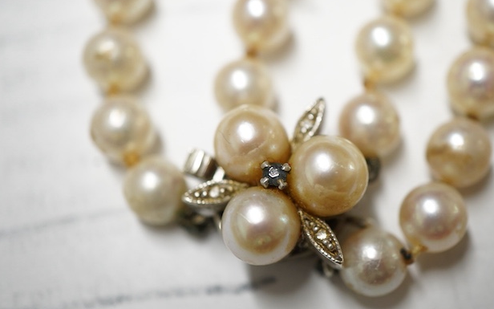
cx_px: 302
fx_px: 902
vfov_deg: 19.4
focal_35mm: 67
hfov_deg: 30.5
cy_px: 145
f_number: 5
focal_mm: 30
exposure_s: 1/125
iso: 1000
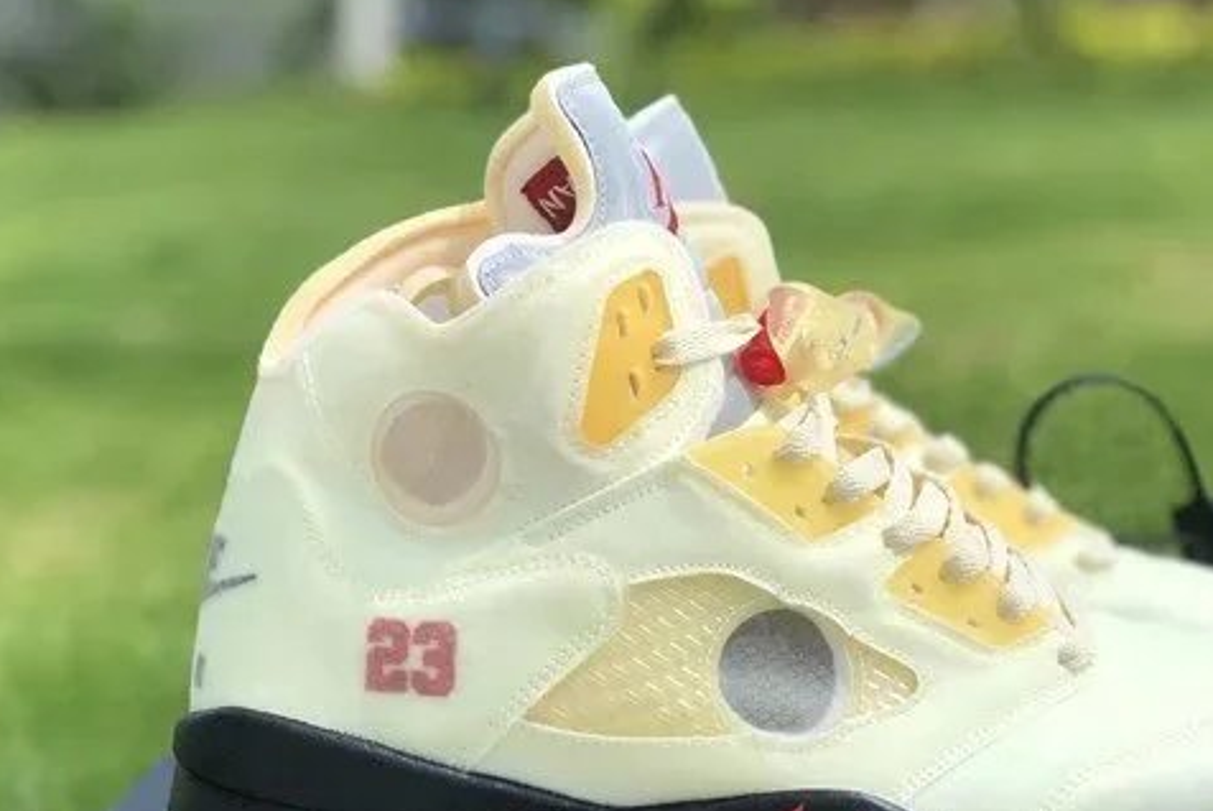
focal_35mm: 84
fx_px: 2832
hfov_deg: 24.1
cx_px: 798
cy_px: 557
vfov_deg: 16.2
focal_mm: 6
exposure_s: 1/1200
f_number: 2.4
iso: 16
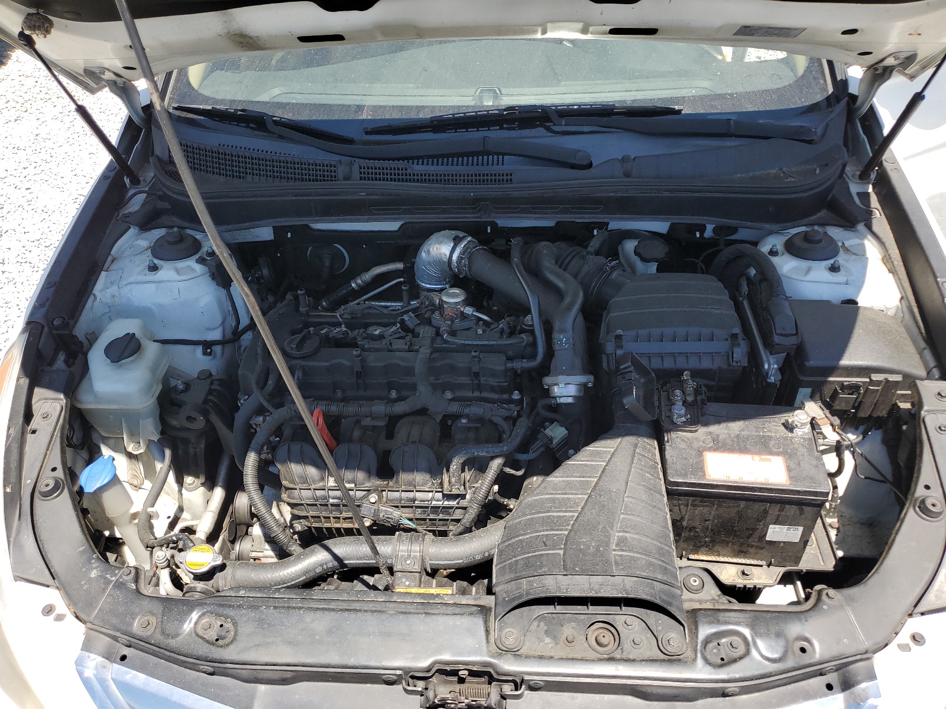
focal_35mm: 26
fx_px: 711
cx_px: 473
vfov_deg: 53.1
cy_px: 354
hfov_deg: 67.3
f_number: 1.5
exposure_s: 1/1429
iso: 50
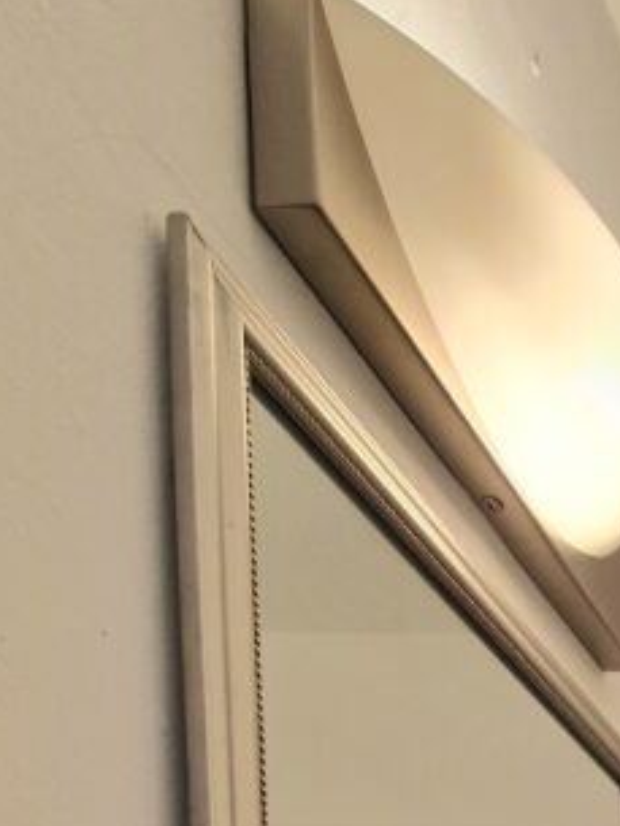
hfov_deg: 22.5
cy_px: 1354
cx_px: 1040
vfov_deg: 25.3
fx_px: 1098
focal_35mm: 46
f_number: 2.2
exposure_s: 1/100
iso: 80
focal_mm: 2.2
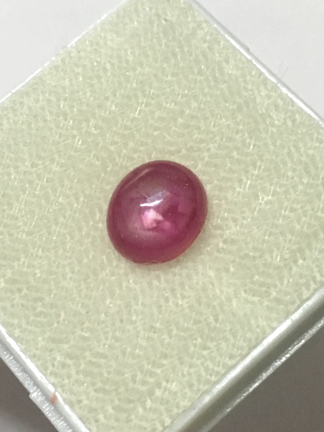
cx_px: 162
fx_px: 362
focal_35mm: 29
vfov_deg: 61.7
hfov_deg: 48.2
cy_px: 216
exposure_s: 1/25
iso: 200
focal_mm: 4.15
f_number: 2.2
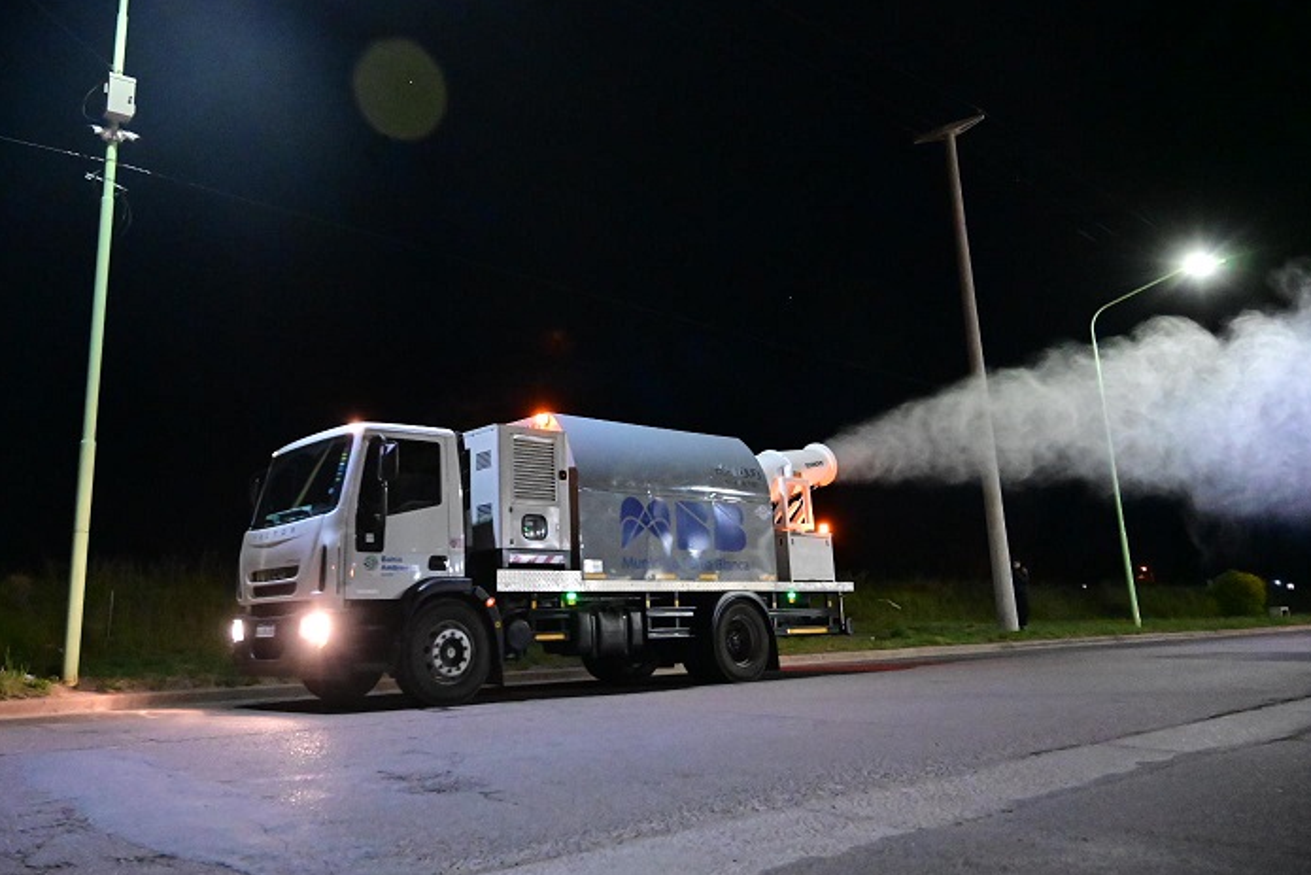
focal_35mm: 28
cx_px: 561
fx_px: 1020
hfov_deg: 65.1
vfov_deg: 46.3
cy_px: 369
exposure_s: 1/160
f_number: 4
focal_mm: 24
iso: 12800
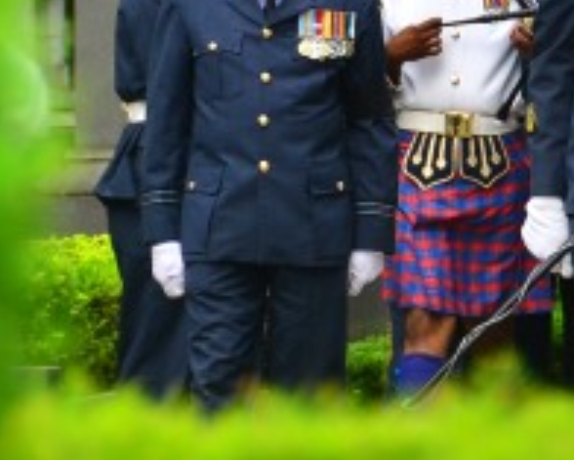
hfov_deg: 4.3
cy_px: 104
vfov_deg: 3.4
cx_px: 732
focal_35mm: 450
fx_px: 7656
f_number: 5.3
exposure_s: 1/125
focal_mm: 105
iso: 250
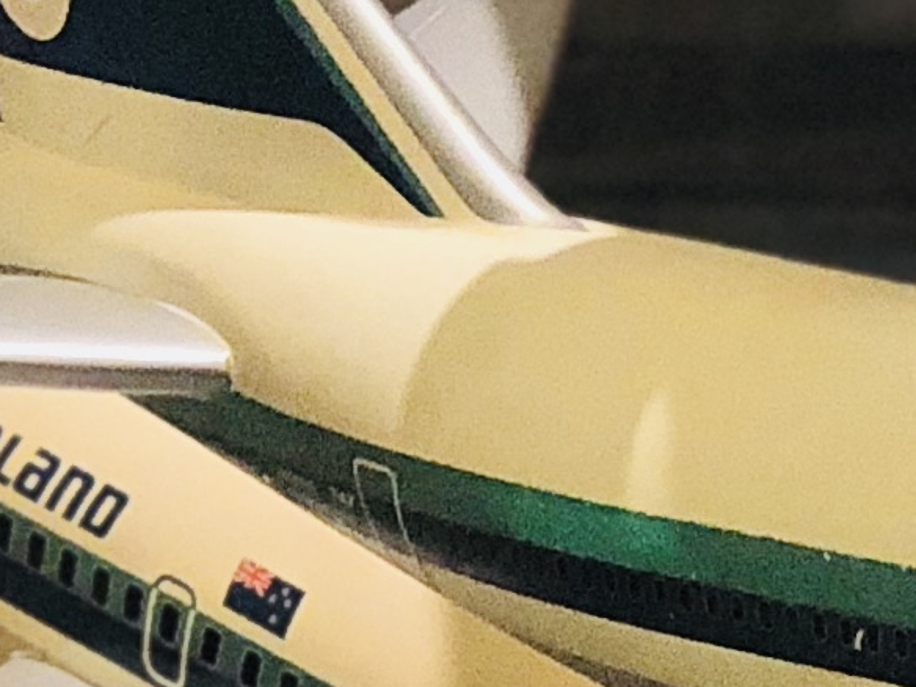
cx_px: 1622
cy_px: 124
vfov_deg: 4.1
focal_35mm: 359
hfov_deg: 5.4
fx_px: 9500
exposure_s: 1/25
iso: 160
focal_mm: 6
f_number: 2.4
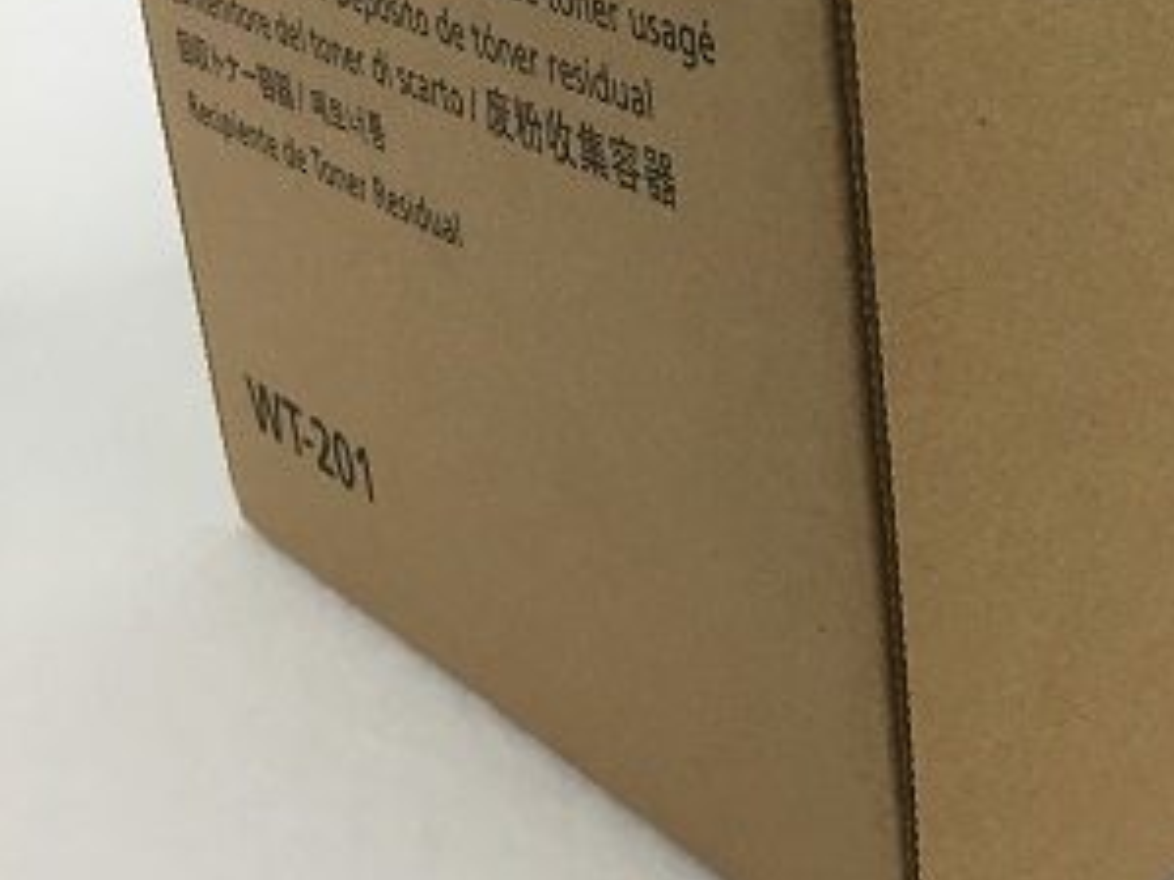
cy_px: 155
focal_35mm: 68
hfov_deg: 25.9
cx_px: 1370
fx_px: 2305
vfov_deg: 21.3
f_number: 2.2
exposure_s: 1/30
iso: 100
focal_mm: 4.15
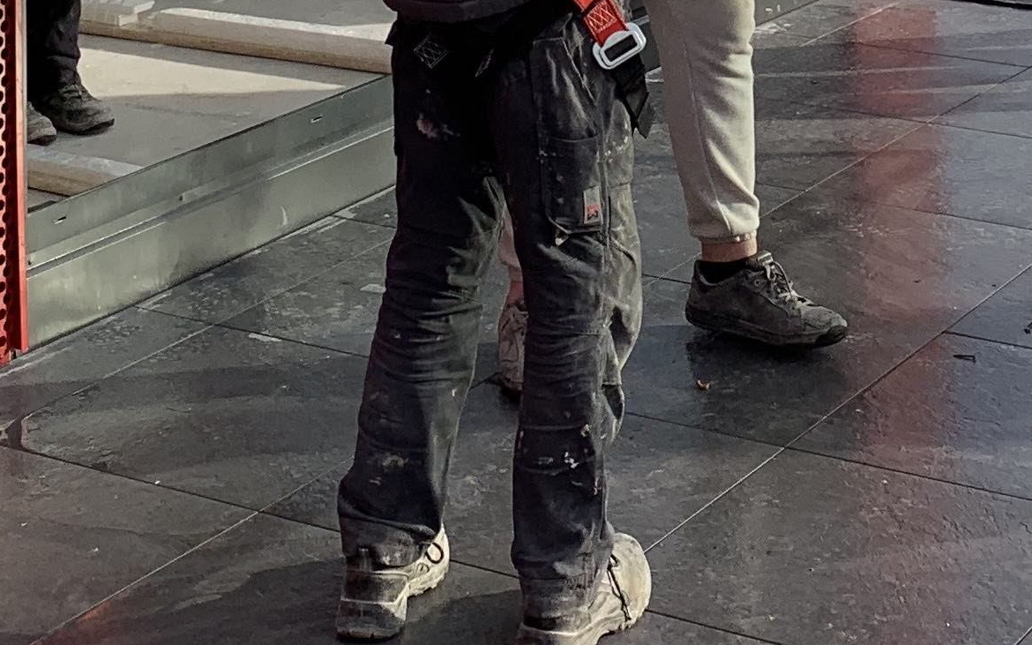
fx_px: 2672
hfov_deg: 21.8
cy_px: -579
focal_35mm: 95
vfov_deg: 12.4
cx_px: 707
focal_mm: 4.25
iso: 25
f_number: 1.8
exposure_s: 1/1992
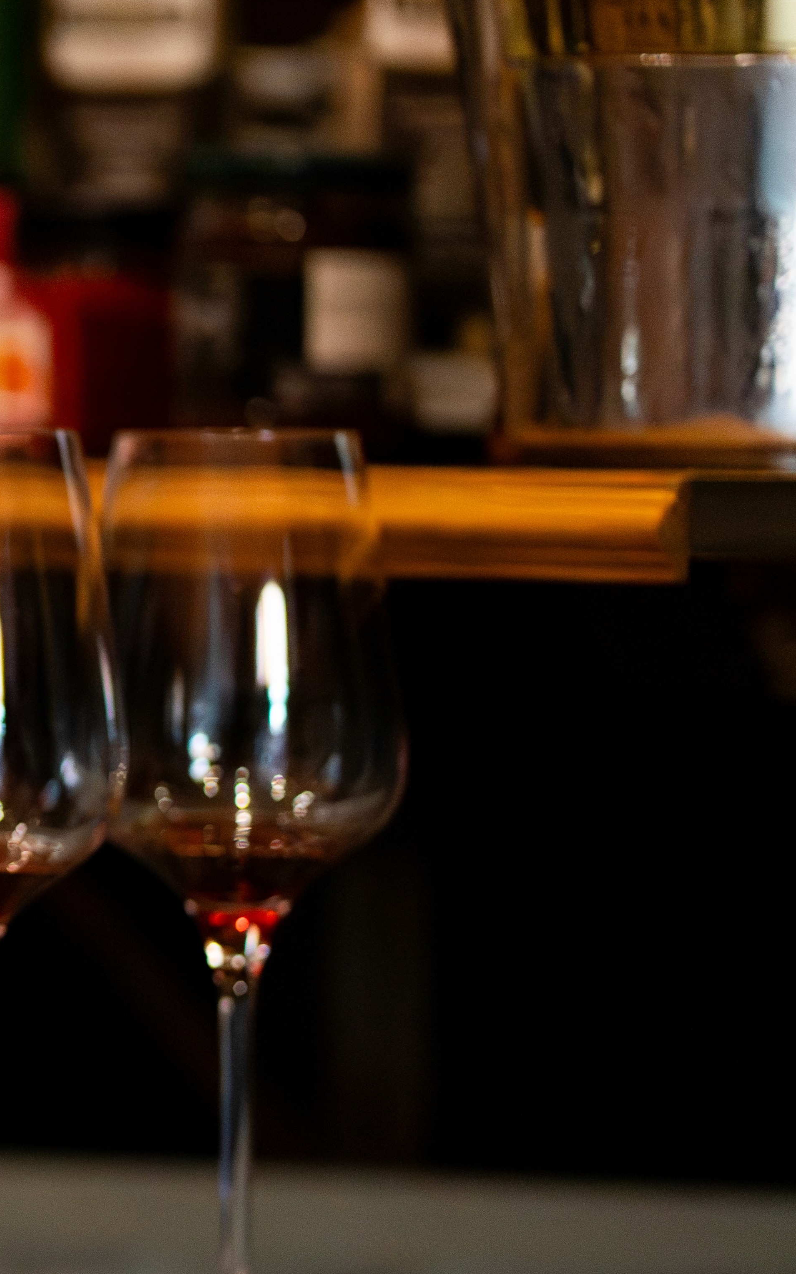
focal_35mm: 245
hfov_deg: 5.3
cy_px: 743
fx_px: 8505
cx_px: -623
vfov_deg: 8.6
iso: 10000
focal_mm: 85
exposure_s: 1/640
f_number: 1.8
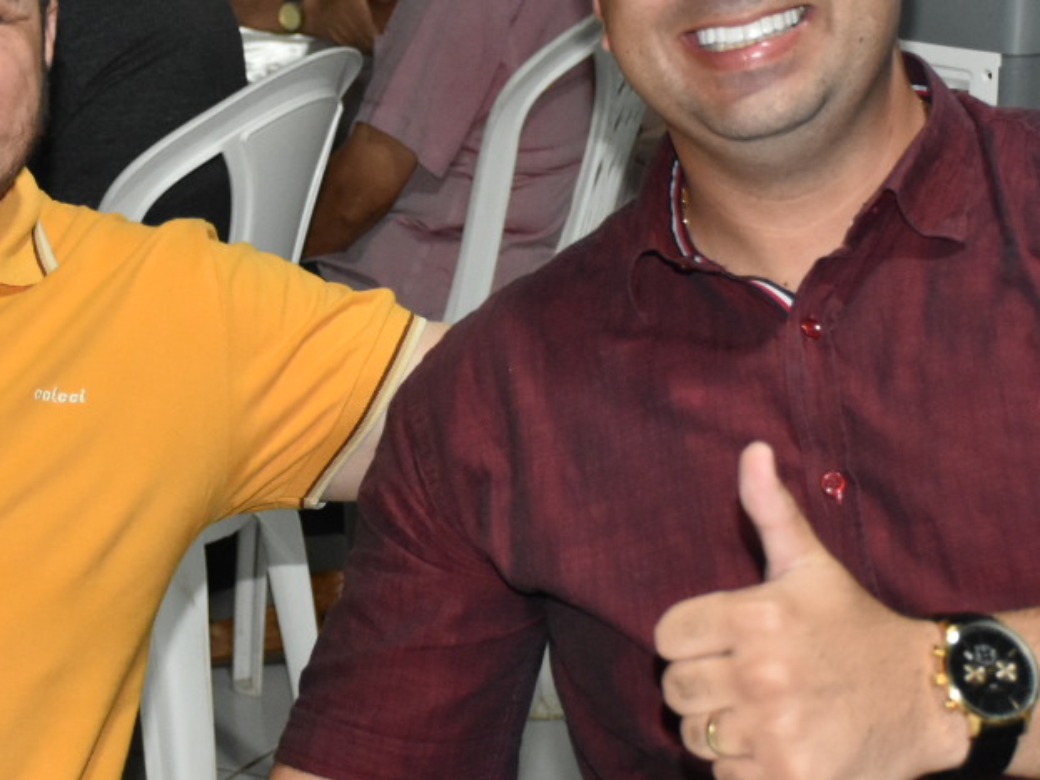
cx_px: 389
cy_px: 421
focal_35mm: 120
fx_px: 3605
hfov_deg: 16.4
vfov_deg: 12.3
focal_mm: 32
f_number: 4
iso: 1600
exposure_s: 1/160
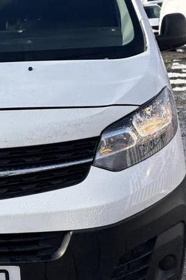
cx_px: 5
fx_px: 497
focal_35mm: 64
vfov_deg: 31.4
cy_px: 136
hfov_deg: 20.6
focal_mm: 5.96
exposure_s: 1/1953
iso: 50
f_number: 1.6
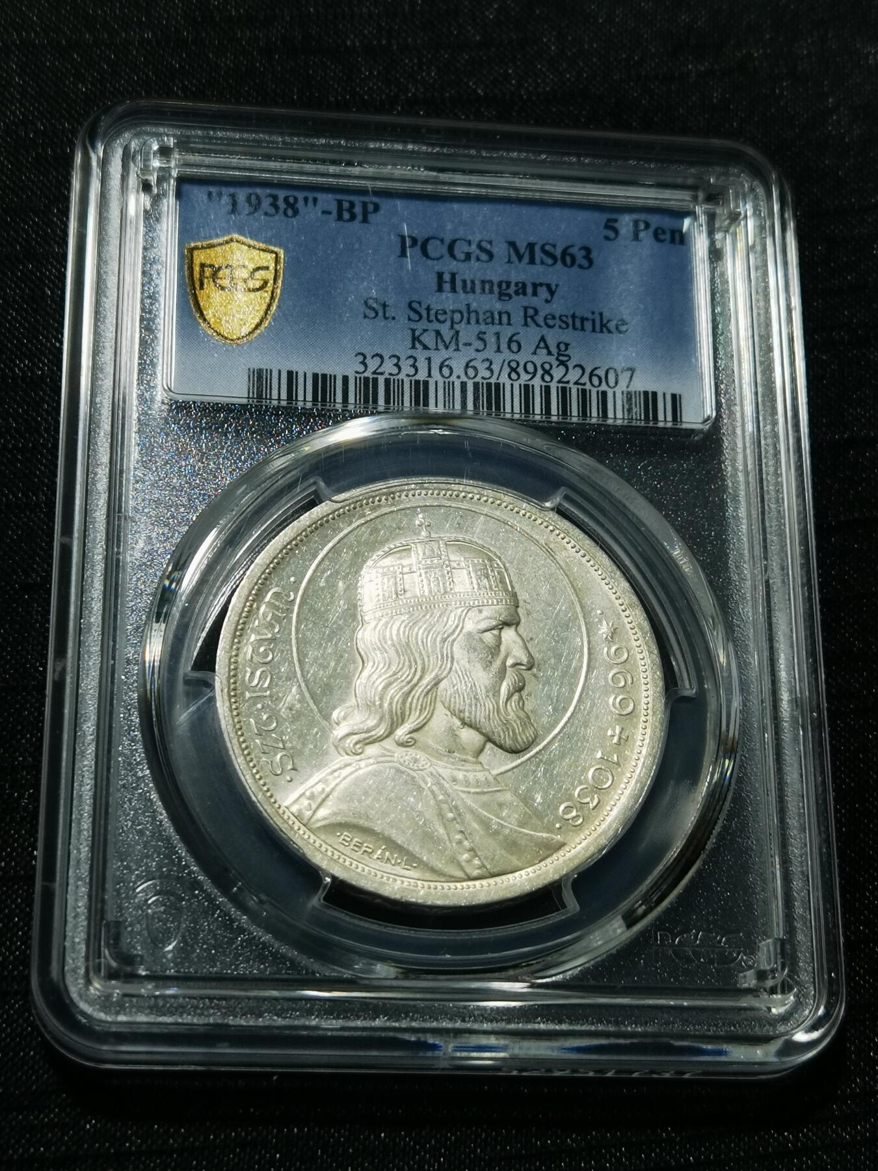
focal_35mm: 66
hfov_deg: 22.3
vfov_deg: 29.4
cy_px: 586
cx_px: 439
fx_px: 2232
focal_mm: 6.67
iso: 64
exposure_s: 1/100
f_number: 1.9
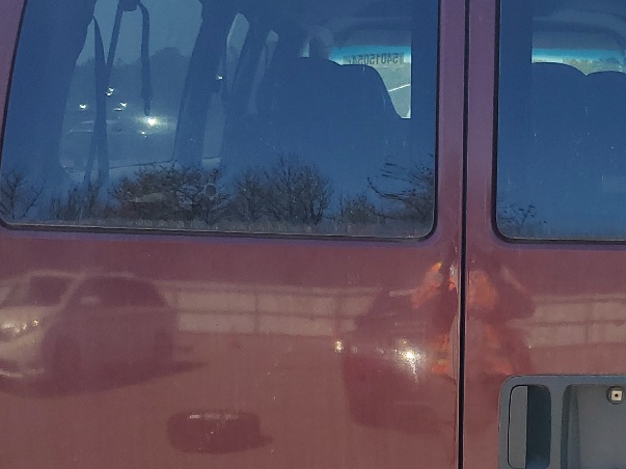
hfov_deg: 27.7
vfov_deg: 21.1
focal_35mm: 69
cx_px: 481
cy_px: 353
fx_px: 1248
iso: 50
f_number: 1.5
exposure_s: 1/1250
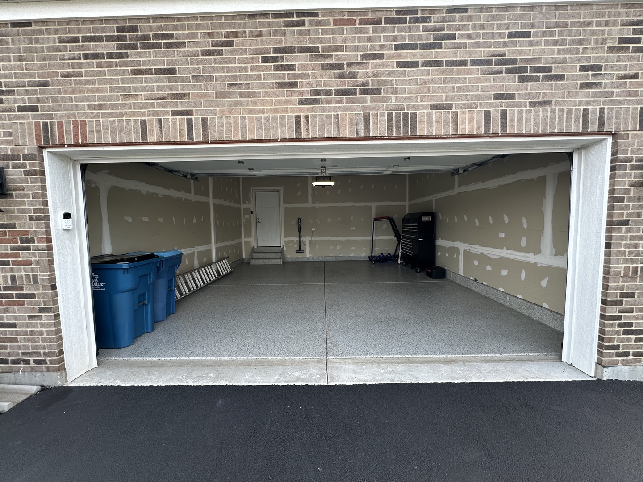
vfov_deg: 85.7
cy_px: 241
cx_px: 322
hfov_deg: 102.1
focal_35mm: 14
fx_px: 260
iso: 40
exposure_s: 1/187
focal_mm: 2.22
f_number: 2.2
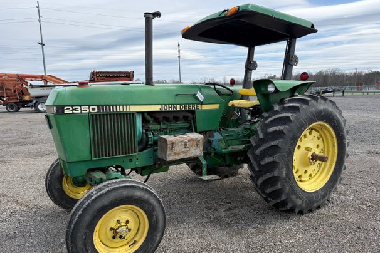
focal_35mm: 26
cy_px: 144
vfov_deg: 49.4
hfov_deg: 69.4
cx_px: 190
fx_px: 274
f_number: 1.78
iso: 100
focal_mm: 6.76
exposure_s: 1/3021
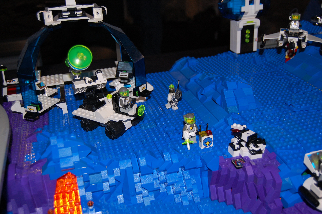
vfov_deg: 34.1
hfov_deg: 49.6
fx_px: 349
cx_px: 161
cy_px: 107
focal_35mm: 39
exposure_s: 1/60
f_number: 4.2
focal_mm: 26
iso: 400
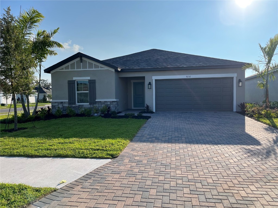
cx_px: 139
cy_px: 104
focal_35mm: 26
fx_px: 209
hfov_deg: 67.3
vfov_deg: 53.1
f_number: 1.6
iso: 50
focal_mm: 5.1
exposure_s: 1/4484
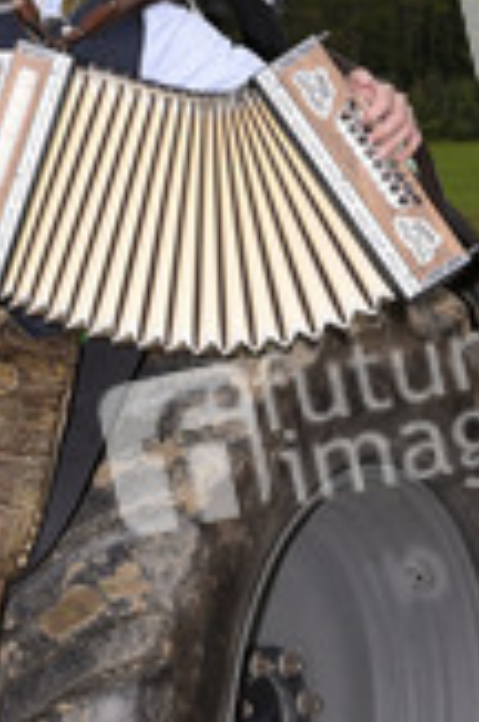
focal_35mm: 123
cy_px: 208
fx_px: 2465
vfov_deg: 16.6
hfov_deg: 10.9
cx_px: -75
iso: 320
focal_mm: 50
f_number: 9
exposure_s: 1/160
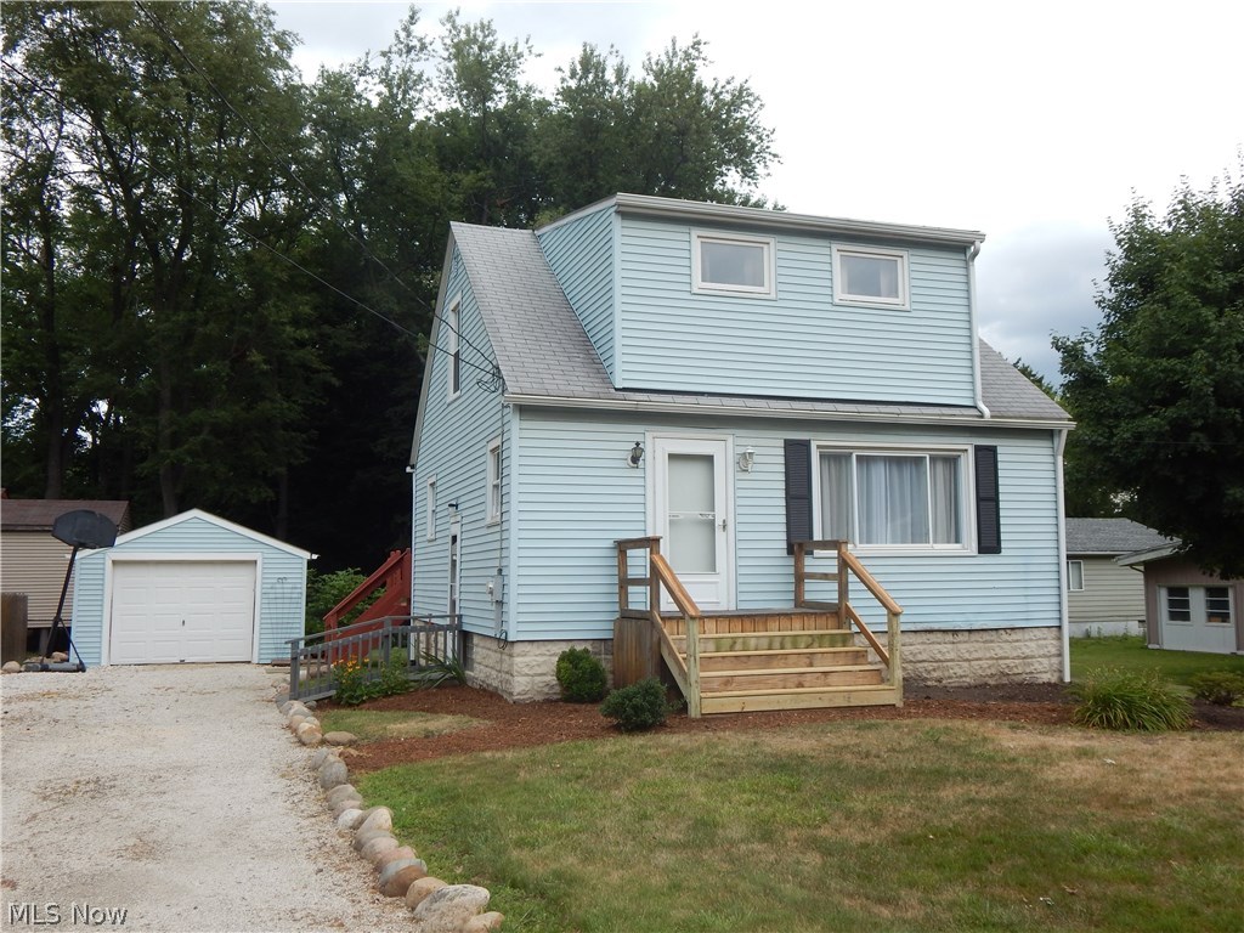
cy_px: 466
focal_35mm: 31
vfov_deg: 45.4
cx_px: 622
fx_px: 1114
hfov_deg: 58.4
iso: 125
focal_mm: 5.6
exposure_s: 1/640
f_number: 3.2
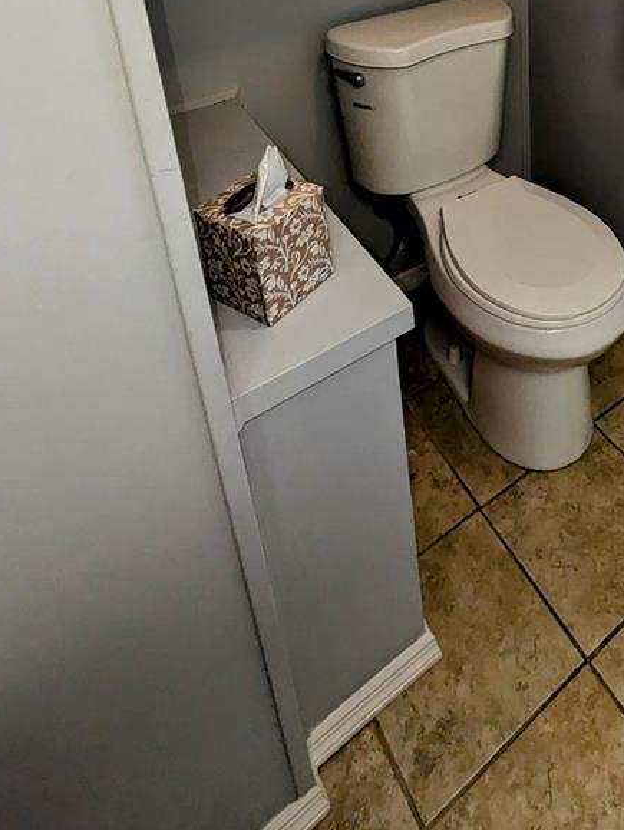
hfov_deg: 45.4
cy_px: 19
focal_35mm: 29
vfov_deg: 50.9
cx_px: 516
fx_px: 696
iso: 67
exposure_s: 1/120
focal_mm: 1.83
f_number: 2.2
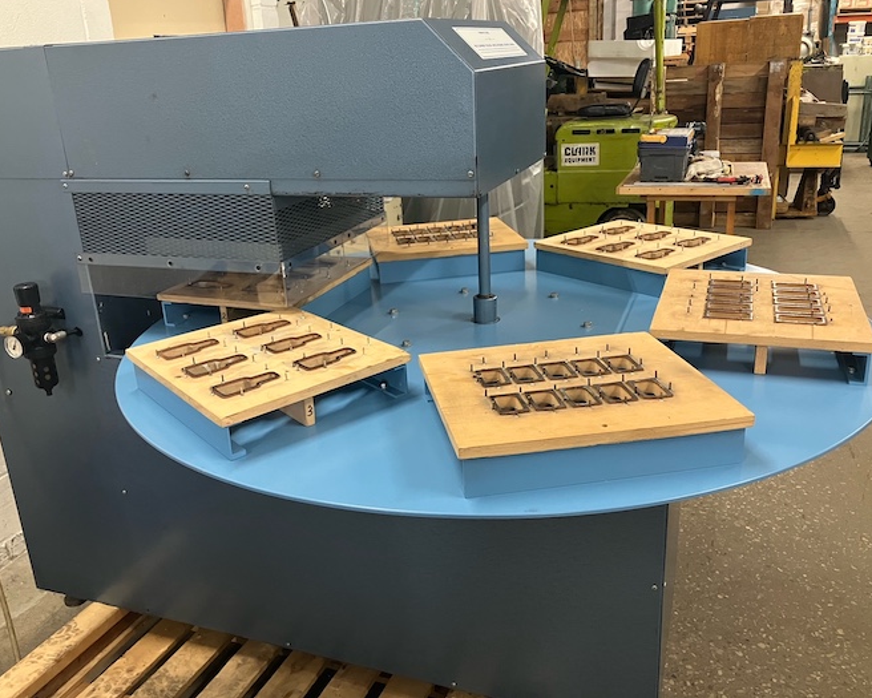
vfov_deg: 48.5
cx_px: 409
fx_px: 774
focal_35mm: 30
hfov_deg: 58.7
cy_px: 340
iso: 200
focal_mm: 3.99
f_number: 1.8
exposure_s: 1/60
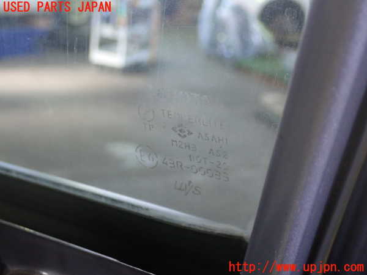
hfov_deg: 33.2
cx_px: 184
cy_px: 138
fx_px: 615
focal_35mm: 58
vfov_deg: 25.2
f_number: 3.5
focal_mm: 10.35
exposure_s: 1/40
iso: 800
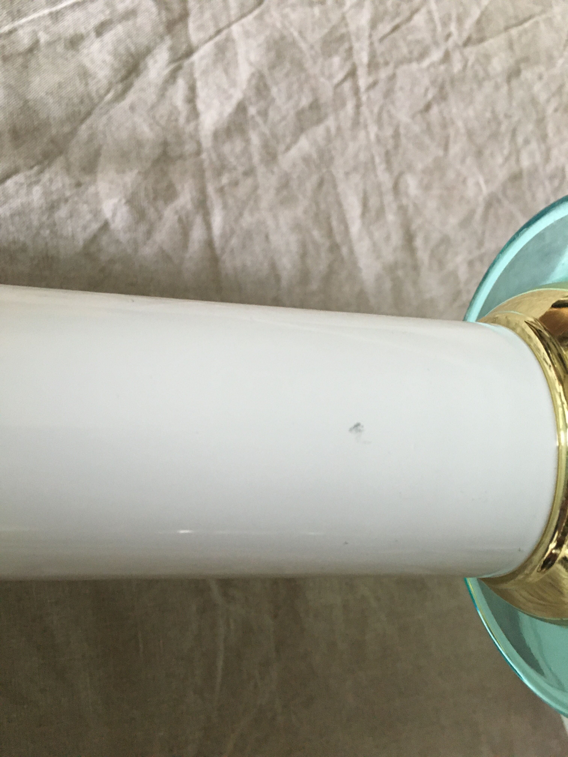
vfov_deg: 61.7
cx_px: 284
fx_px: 634
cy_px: 378
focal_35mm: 29
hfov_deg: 48.2
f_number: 2.2
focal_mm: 4.15
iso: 200
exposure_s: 1/33
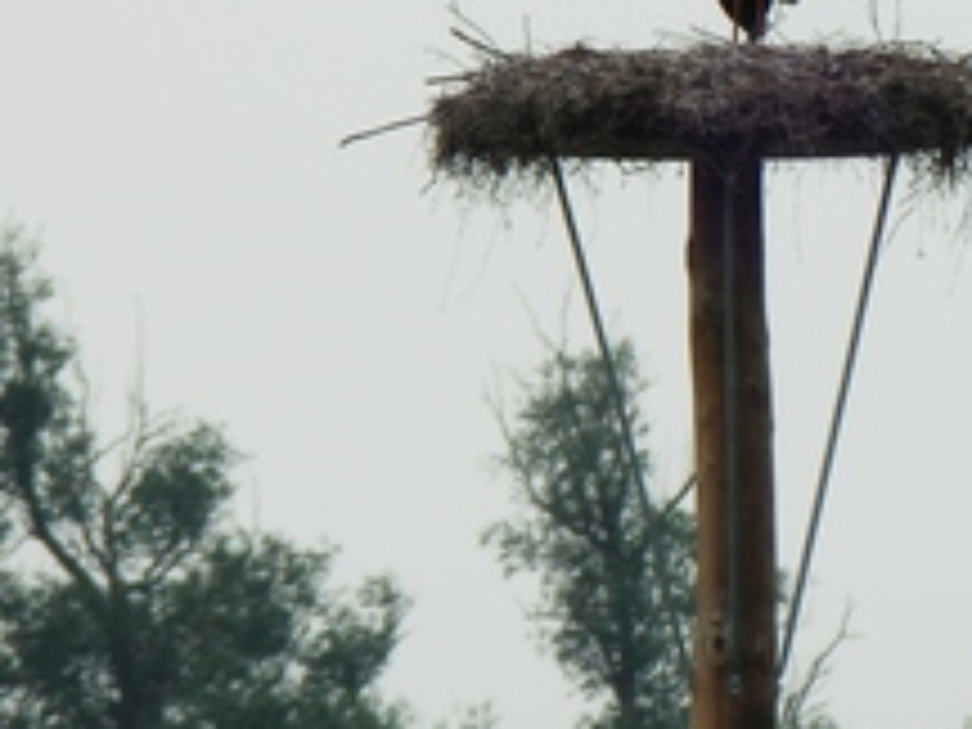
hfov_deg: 1.3
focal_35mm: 1500
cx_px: 801
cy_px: 191
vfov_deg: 1.0
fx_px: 42119
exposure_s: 1/250
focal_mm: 108
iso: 80
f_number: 6.9
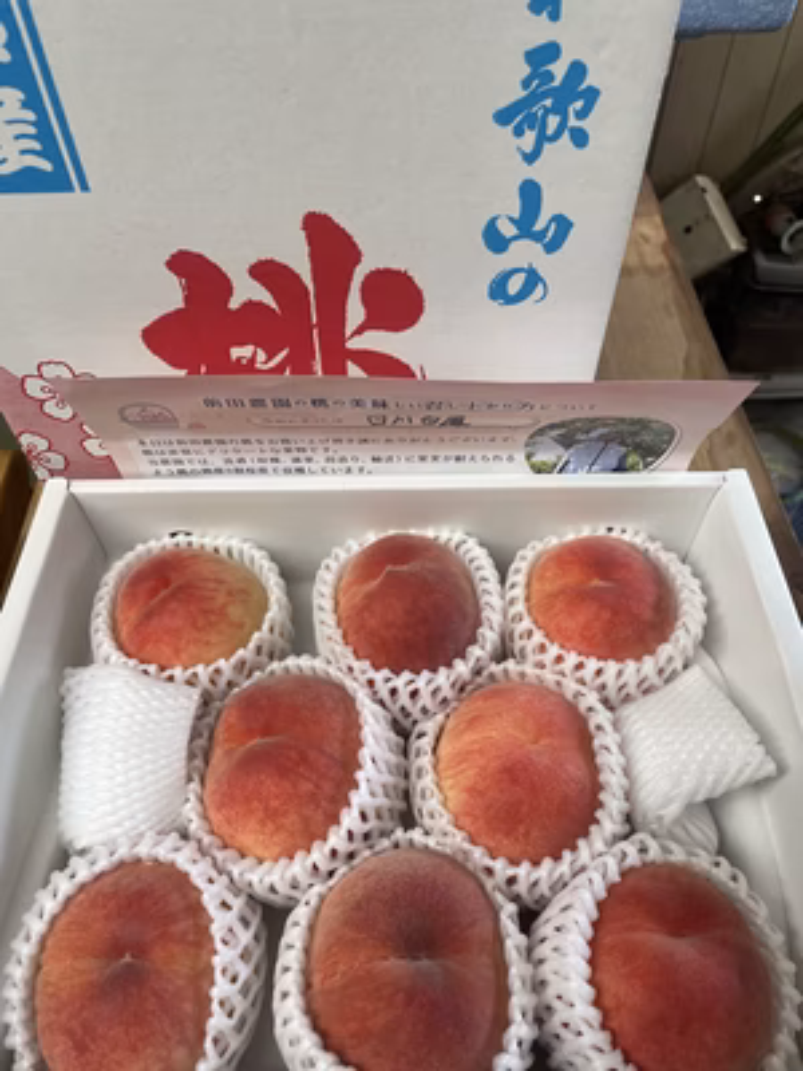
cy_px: 536
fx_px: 804
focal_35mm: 26
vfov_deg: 67.3
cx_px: 402
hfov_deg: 53.1
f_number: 1.6
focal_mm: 4.2
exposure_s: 1/118
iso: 125
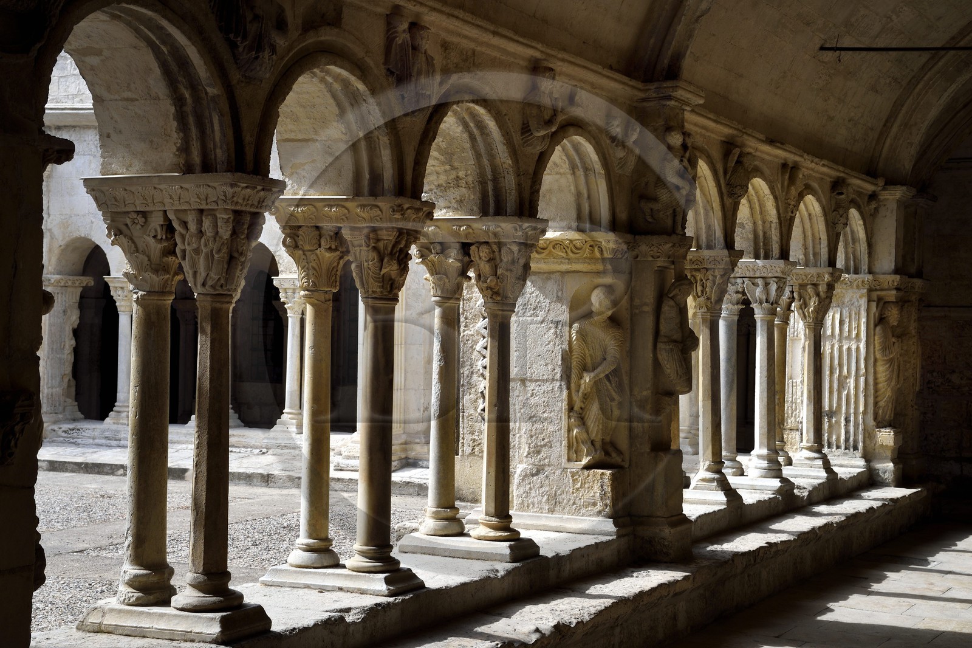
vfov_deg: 22.6
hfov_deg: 33.4
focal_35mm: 60
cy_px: 324
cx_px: 486
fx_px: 1620
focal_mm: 60
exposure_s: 1/250
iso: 200
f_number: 10
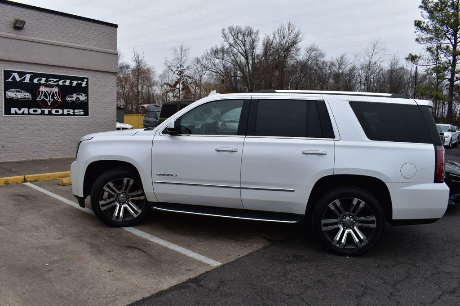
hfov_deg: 67.4
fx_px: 345
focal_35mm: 27
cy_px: 153
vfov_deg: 47.9
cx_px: 230
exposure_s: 1/125
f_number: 9
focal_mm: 18
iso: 400
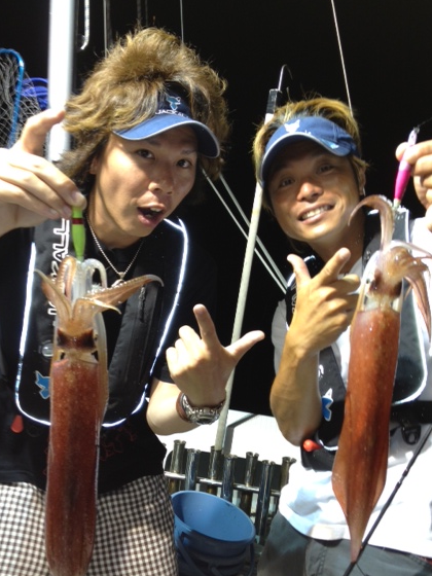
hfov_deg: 36.0
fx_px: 666
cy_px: 322
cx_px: 221
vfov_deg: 46.7
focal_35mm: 40
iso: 80
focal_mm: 4.28
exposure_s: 1/60
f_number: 2.4
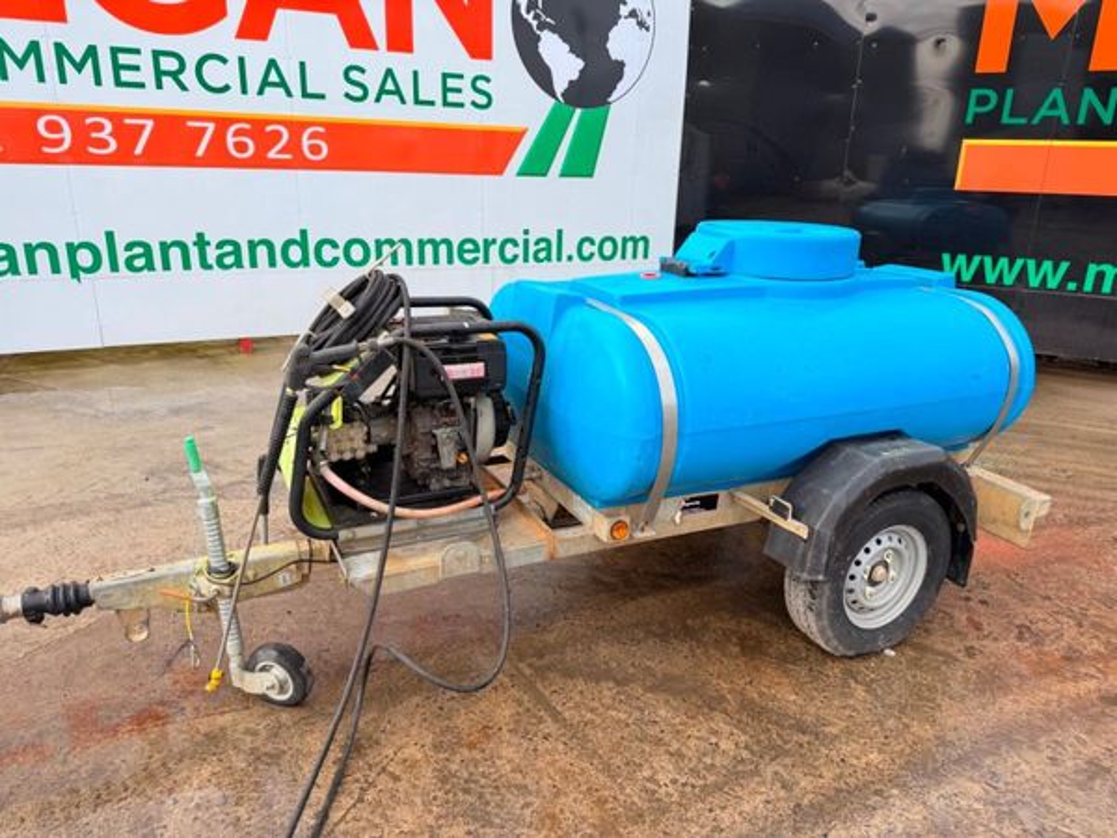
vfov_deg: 56.8
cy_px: 419
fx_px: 774
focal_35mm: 24
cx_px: 558
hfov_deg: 71.6
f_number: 1.78
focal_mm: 6.76
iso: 80
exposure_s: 1/805
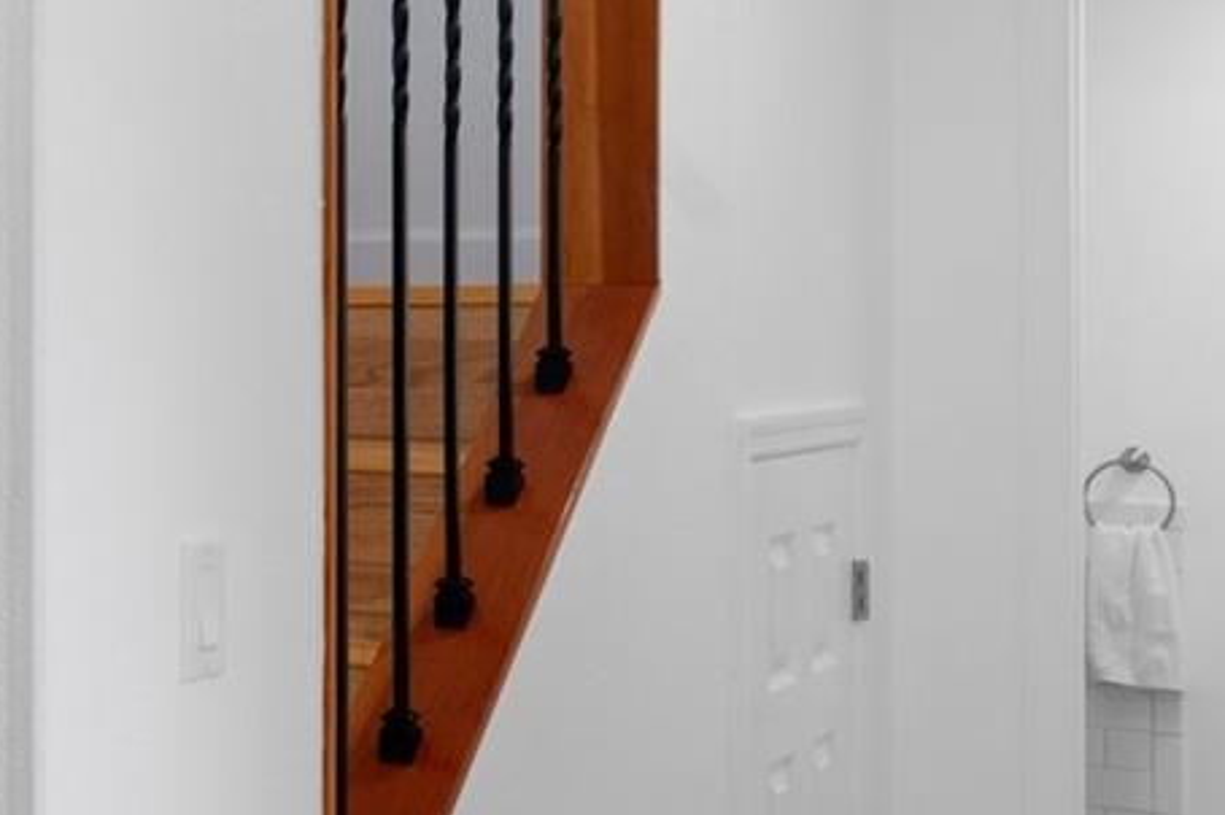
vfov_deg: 20.3
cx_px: -321
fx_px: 2278
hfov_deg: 26.1
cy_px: 354
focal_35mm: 67
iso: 400
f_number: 8
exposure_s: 1/13
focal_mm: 19
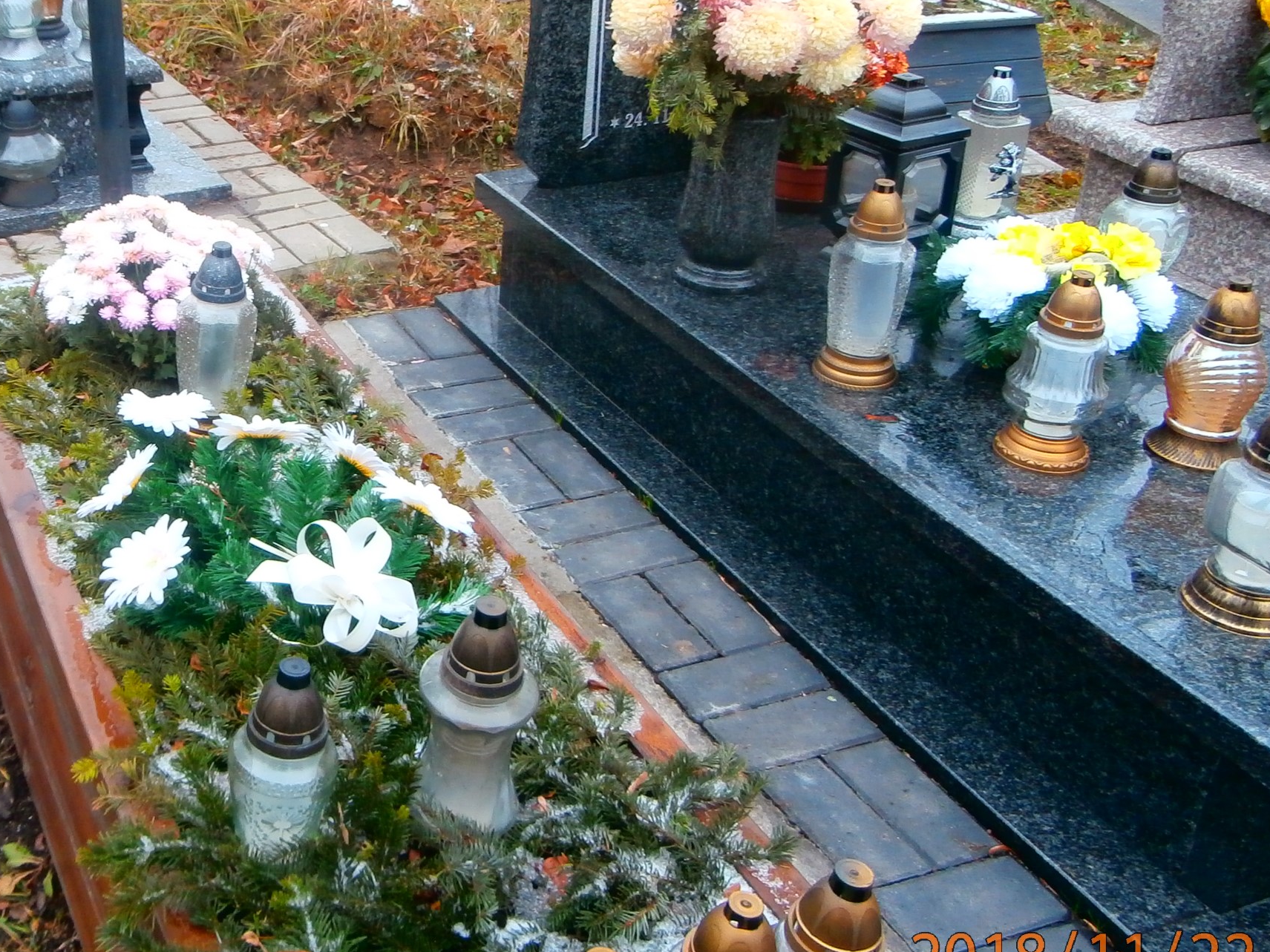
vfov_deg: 34.0
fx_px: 1541
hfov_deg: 42.9
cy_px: 298
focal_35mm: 42
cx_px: 271
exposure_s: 1/60
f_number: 3
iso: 100
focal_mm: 4.2
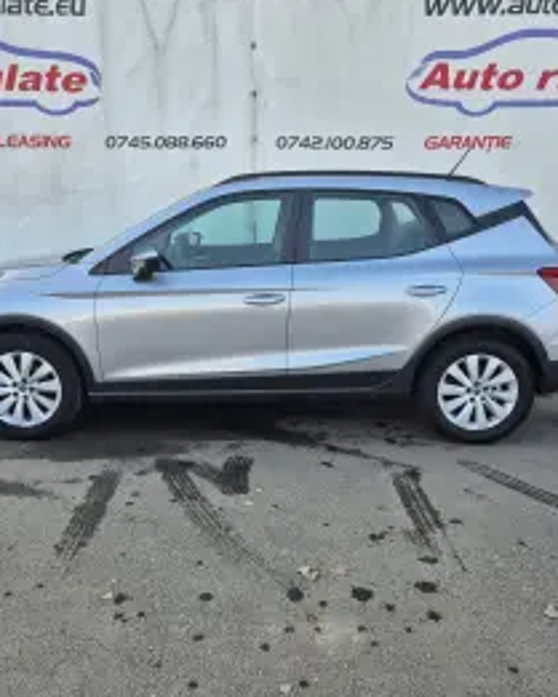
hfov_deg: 47.1
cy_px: 342
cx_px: 254
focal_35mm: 31
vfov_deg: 57.2
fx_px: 640
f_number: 1.8
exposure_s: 1/256
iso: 25
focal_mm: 5.4
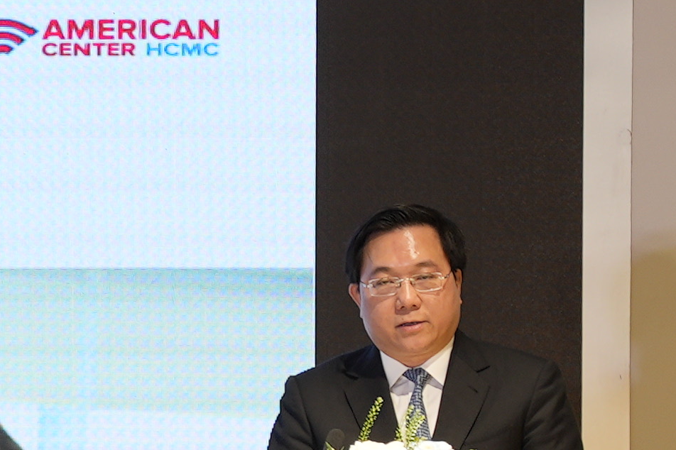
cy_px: 626
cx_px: -840
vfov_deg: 3.2
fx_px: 8090
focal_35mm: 431
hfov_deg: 4.7
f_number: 4
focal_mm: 59.6
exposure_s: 1/50
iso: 125
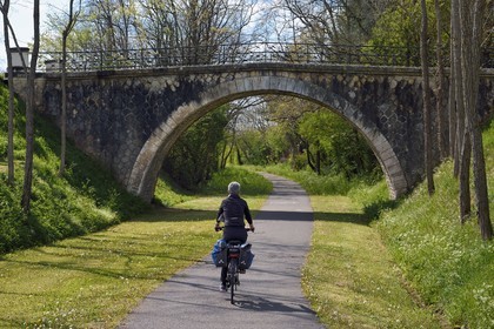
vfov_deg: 22.6
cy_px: 164
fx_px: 823
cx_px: 247
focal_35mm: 60
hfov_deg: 33.4
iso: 200
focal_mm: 60
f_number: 10
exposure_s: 1/250
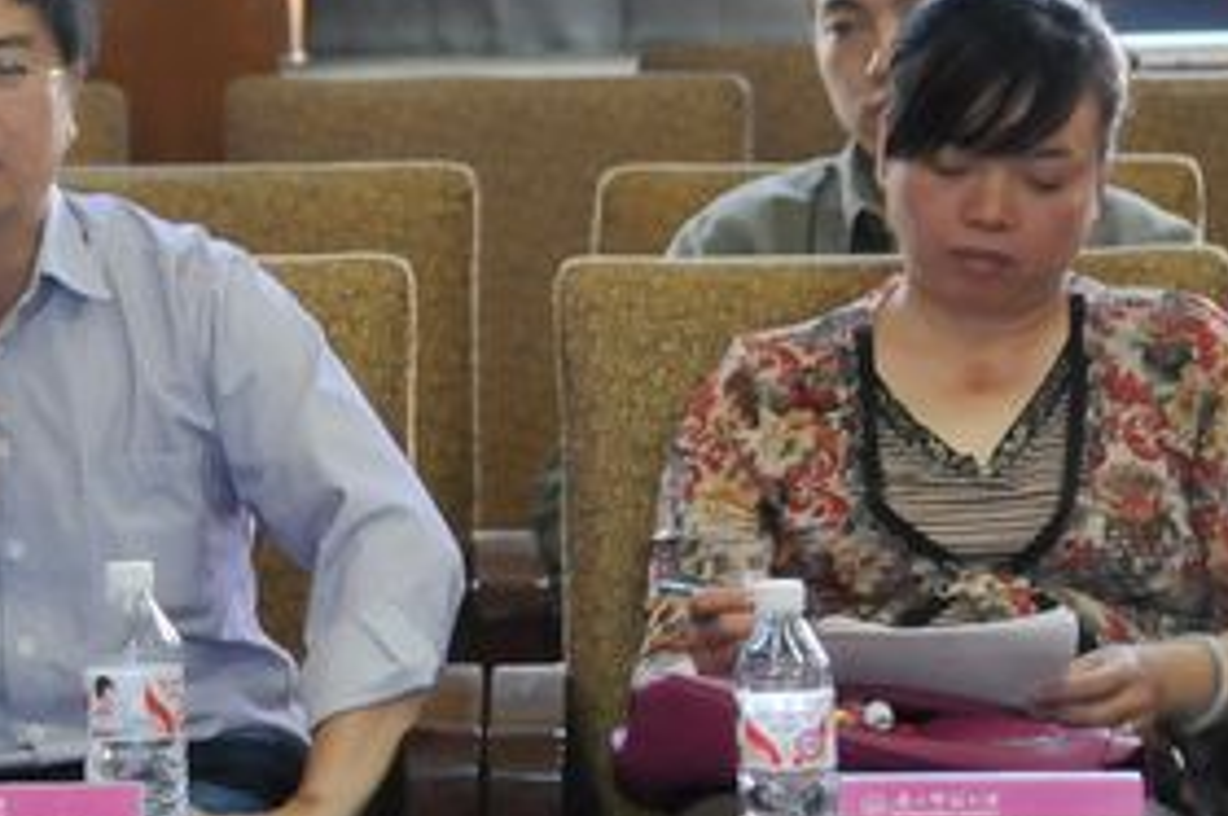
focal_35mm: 338
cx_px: 70
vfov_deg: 4.1
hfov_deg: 6.1
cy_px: 322
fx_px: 11518
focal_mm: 105
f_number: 5.3
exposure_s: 1/60
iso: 1600
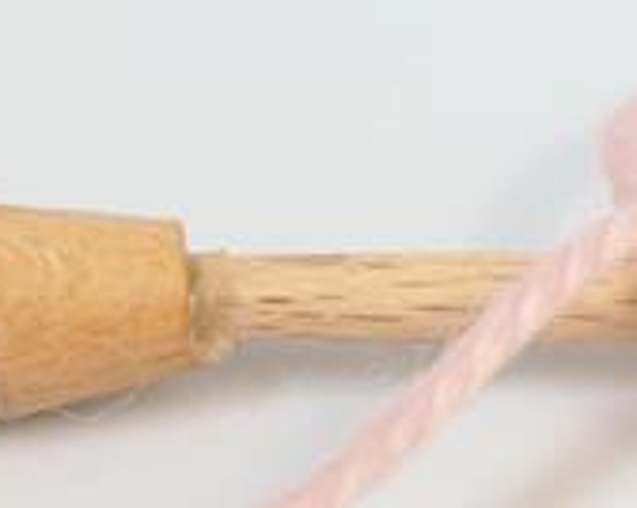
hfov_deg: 7.1
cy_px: 290
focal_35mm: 270
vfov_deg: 5.7
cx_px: 705
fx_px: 5084
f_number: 3
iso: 200
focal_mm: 23.76
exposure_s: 1/45.4
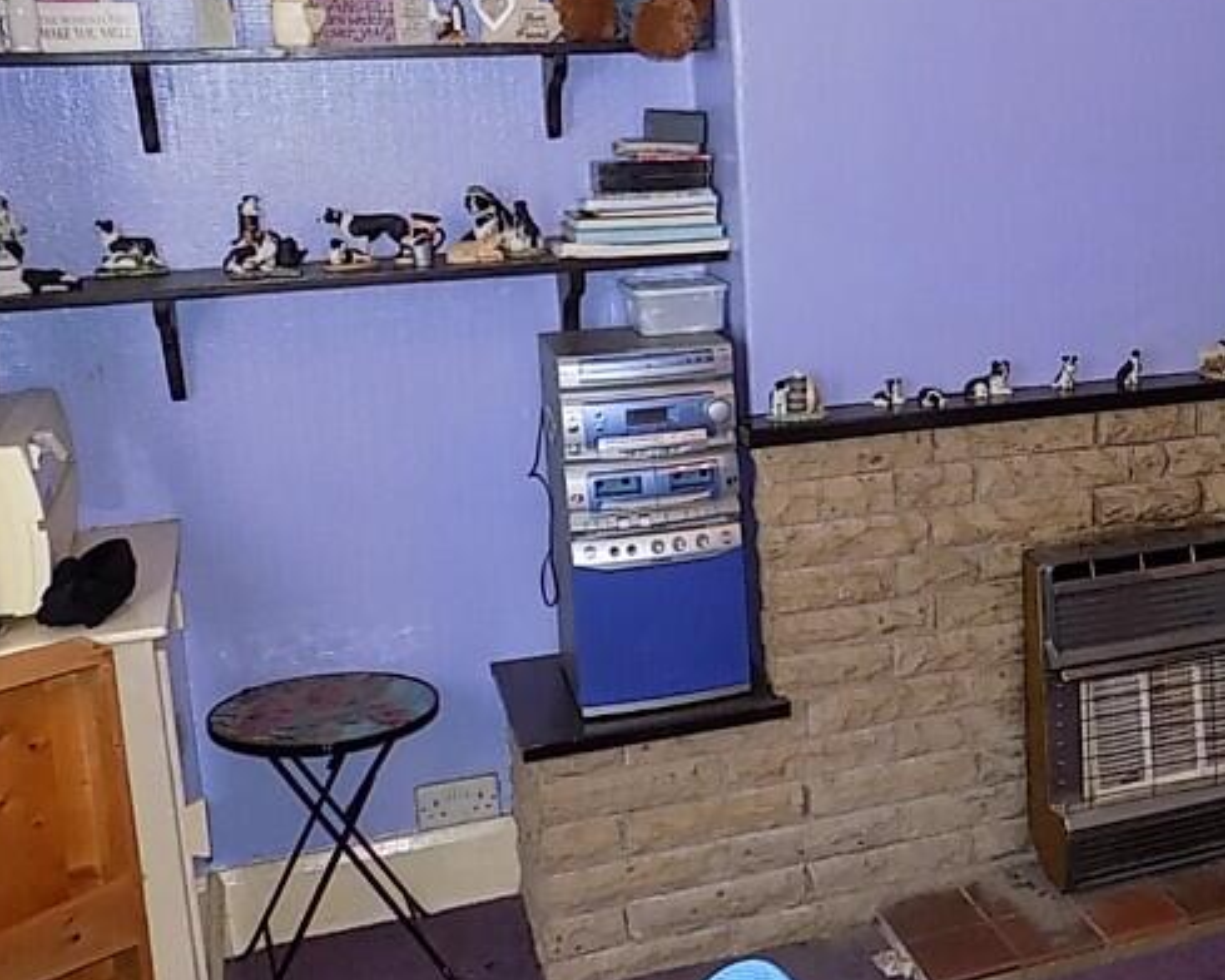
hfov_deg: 36.7
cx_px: 1135
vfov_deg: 31.9
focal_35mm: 47
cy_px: 363
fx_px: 1704
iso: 200
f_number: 3.1
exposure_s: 1/30
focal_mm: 4
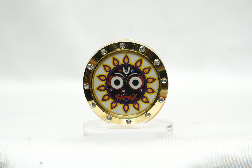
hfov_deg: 19.5
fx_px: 735
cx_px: 126
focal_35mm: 105
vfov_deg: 13.0
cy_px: 84
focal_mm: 105
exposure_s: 1/50
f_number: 7.1
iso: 500
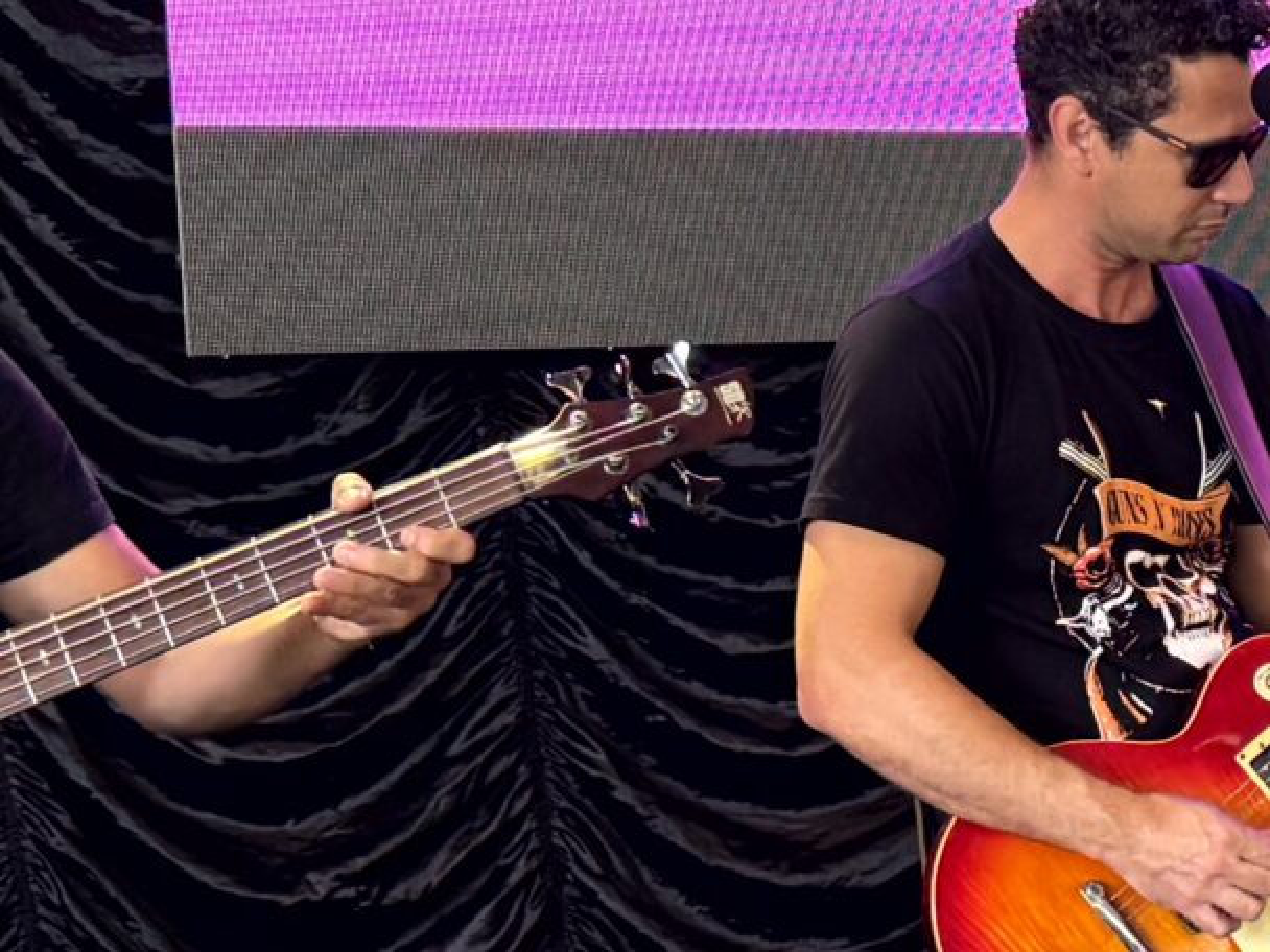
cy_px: 618
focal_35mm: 101
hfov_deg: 18.5
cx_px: 1504
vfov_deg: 14.6
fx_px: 3706
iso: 250
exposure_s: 1/120
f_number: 1.78
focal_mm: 6.76
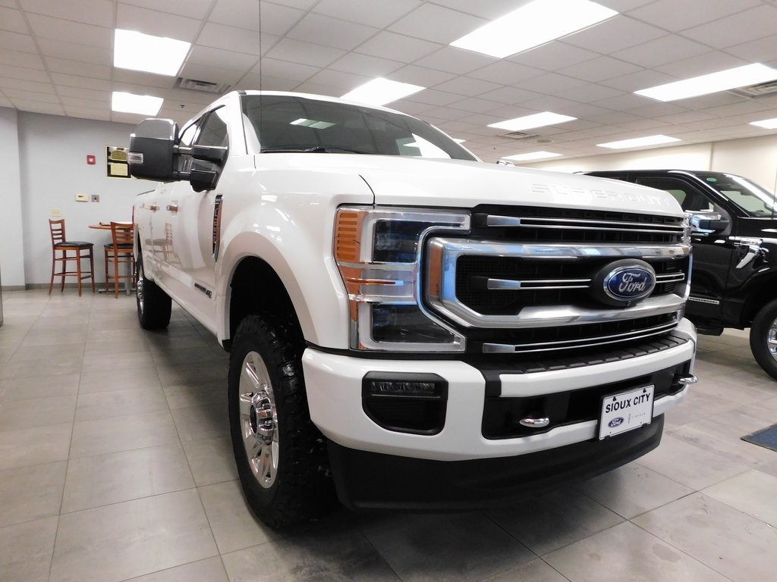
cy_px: 291
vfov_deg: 58.9
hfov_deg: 73.9
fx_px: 516
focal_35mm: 23
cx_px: 388
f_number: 3
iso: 400
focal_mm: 4
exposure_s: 1/20
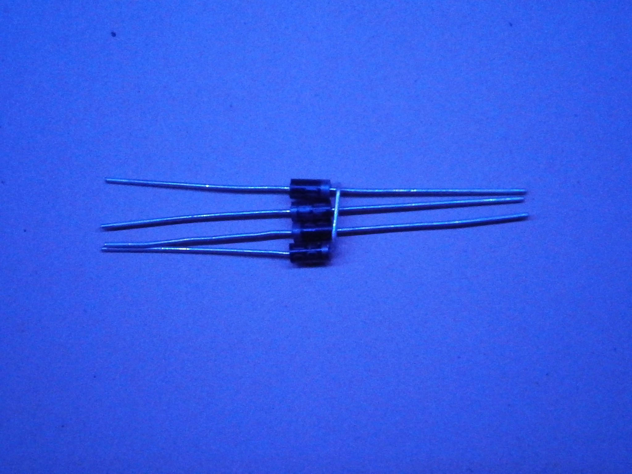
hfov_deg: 32.2
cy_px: 237
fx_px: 1095
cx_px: 316
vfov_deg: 24.4
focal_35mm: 60
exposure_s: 1/100
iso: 1600
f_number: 3.9
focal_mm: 10.7
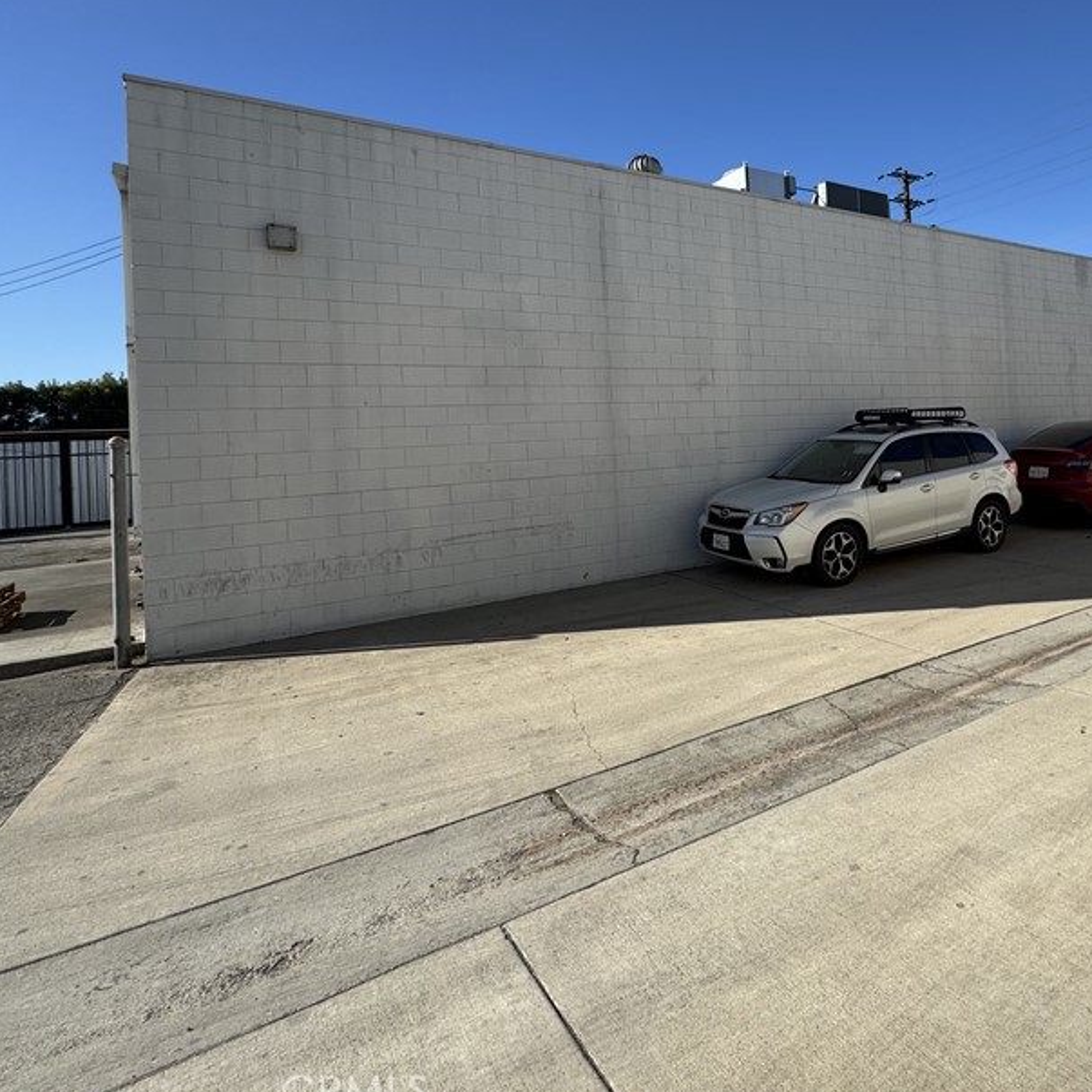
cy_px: 422
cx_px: 766
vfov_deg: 71.2
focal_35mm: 21
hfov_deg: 69.1
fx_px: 749
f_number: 2.2
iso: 40
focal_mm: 2.22
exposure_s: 1/1506
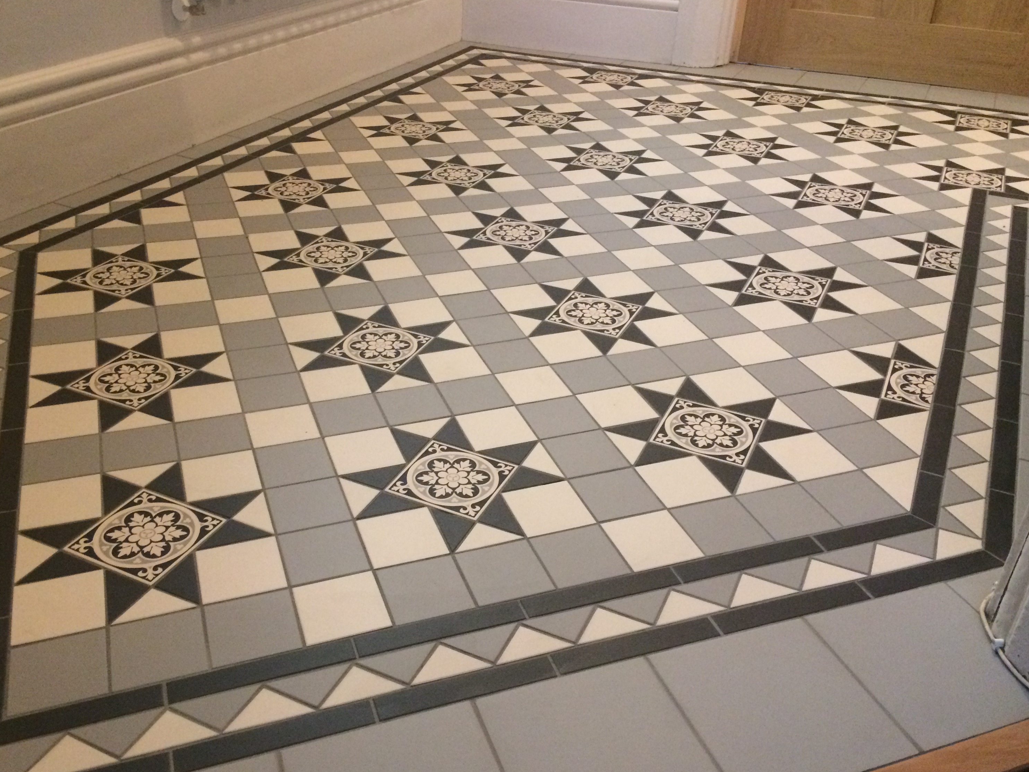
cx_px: 472
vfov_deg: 44.1
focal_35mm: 32
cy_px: 416
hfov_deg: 56.7
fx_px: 951
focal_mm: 4.15
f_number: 2.2
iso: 320
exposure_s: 1/20
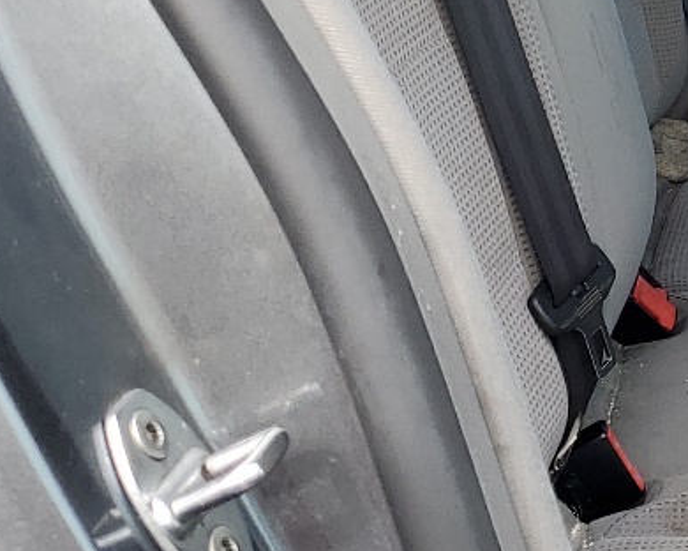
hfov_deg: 16.7
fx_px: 2118
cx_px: 1048
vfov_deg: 14.6
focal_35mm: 104
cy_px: 7
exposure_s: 1/345
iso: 50
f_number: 1.5
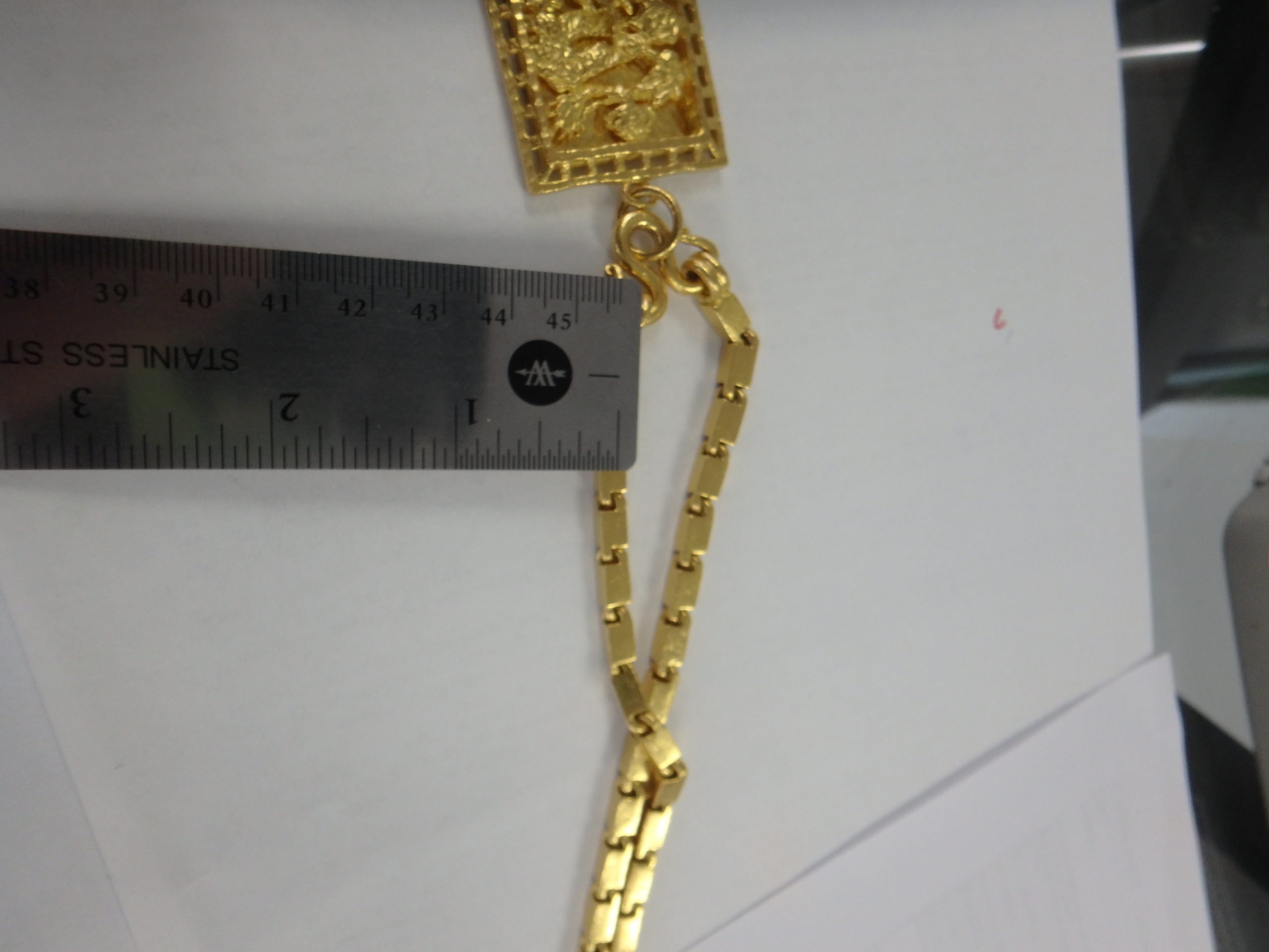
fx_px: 770
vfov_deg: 63.4
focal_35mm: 21
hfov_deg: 79.0
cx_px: 634
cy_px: 476
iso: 200
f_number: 3.5
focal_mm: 3.7
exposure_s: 1/50
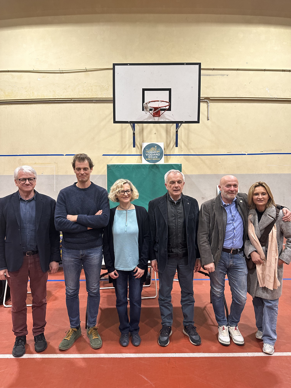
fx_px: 269
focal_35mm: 24
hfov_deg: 56.8
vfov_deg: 71.6
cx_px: 146
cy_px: 194
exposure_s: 1/80
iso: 250
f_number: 1.78
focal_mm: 6.86
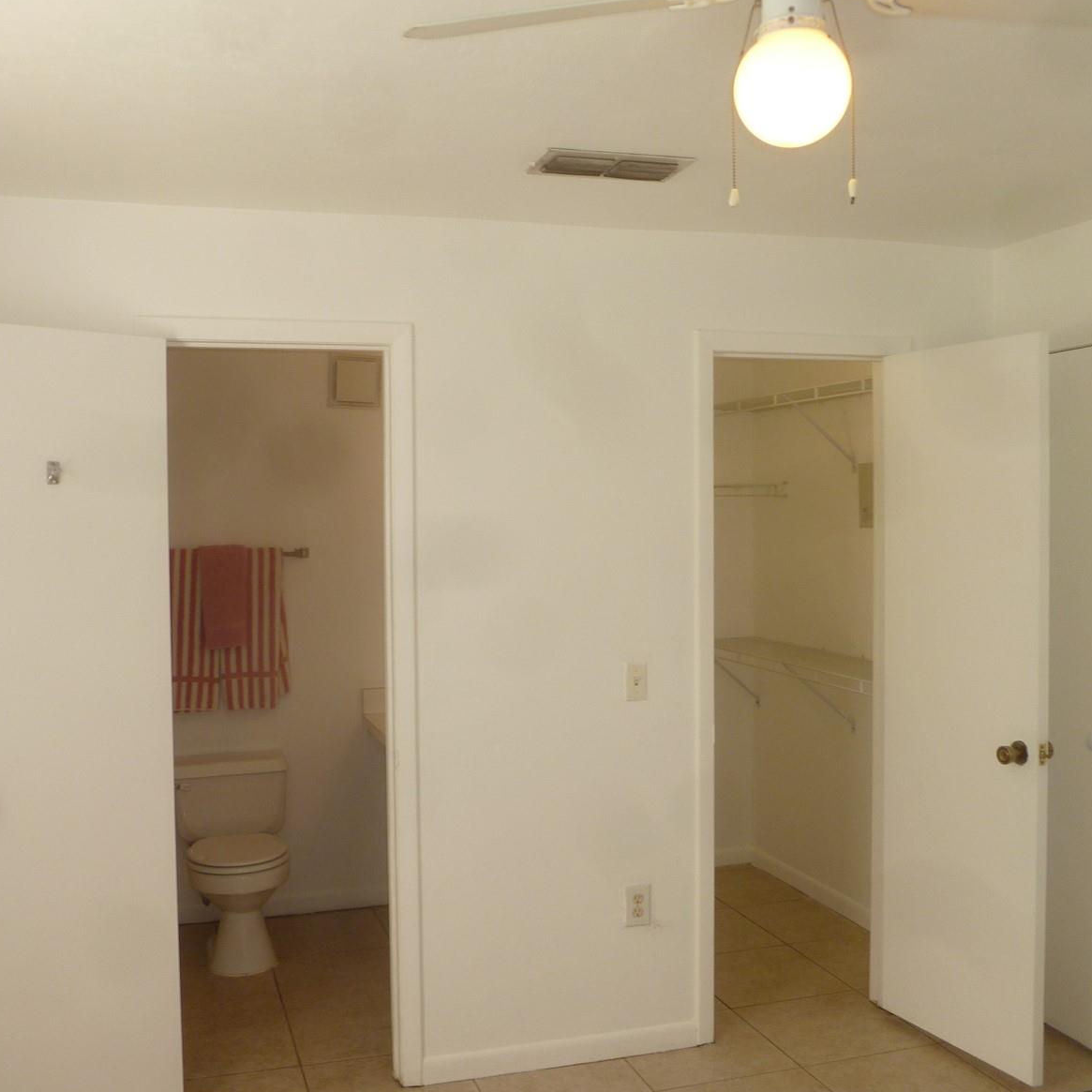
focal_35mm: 34
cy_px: 537
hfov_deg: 48.4
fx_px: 1213
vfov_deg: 48.4
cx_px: 514
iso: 100
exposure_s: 1/60
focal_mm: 5
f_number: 3.3
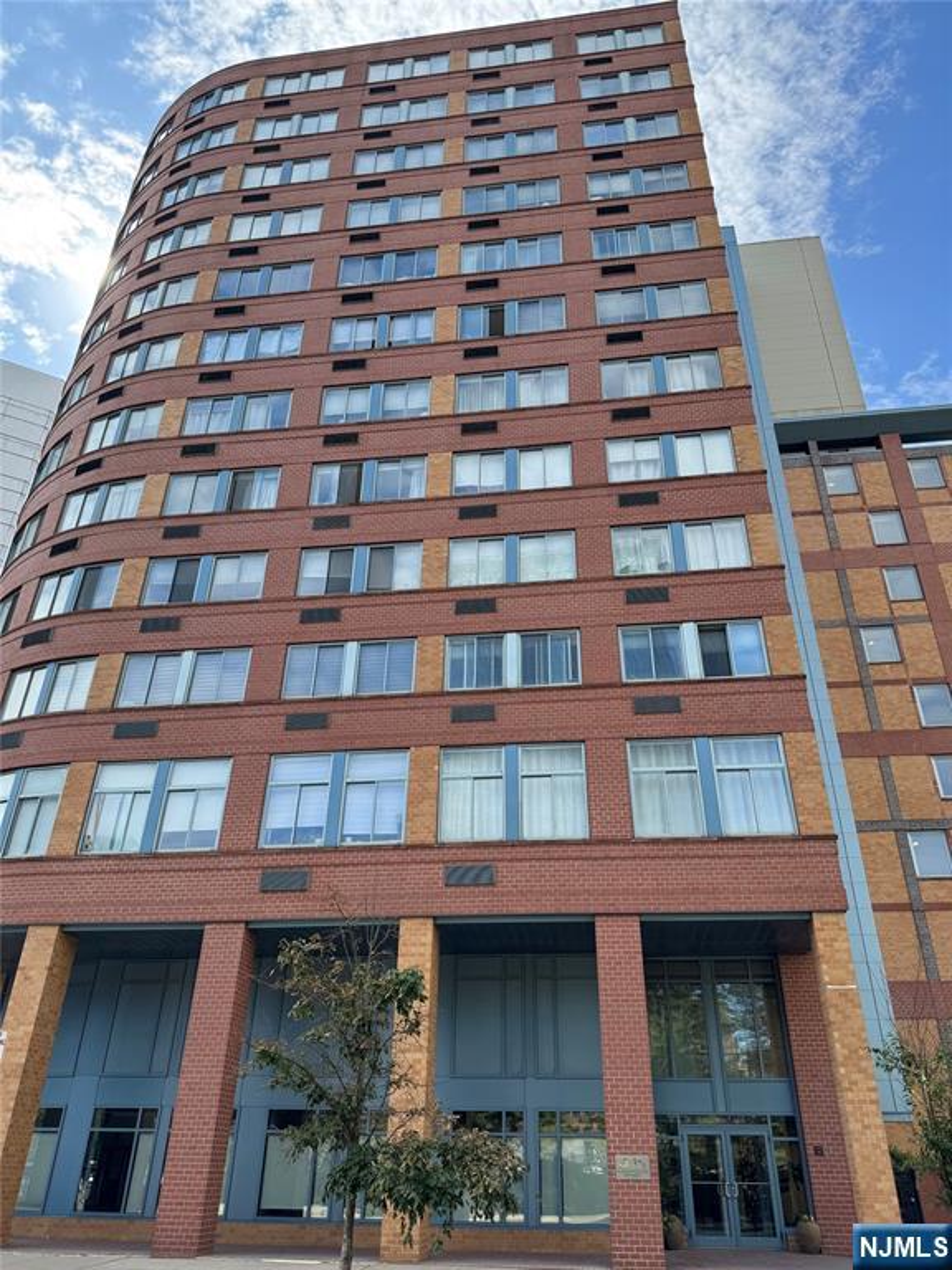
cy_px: 635
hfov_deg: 56.8
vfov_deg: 71.6
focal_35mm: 24
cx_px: 476
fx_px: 880
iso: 80
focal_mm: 6.76
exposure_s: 1/1524
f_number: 1.78
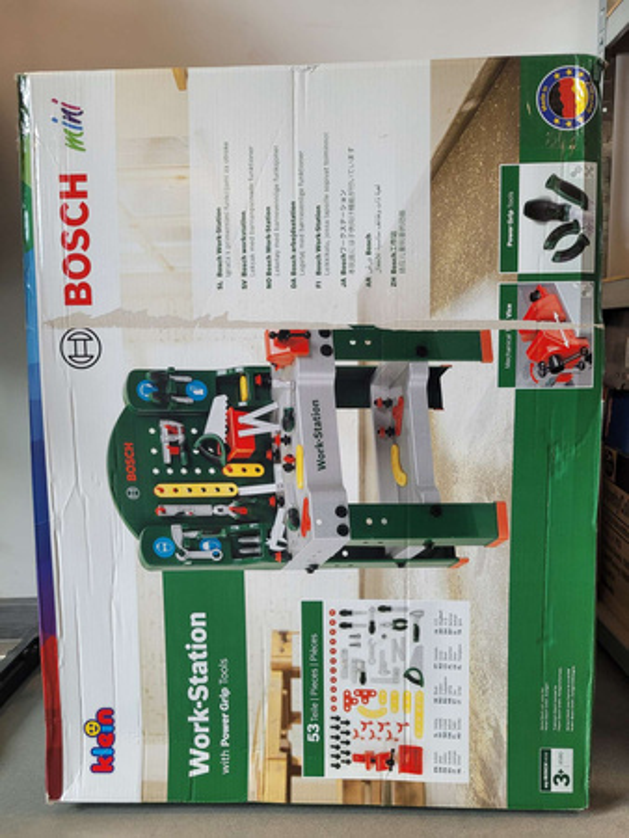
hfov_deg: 53.1
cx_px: 314
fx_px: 629
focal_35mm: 26
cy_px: 419
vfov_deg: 67.3
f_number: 1.8
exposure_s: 1/100
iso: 100
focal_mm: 5.4
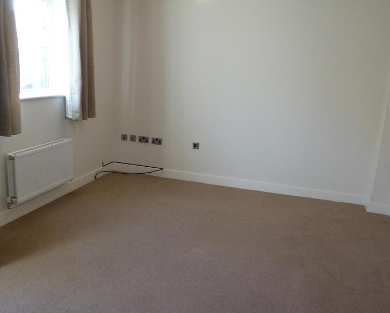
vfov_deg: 44.6
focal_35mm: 33
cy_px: 163
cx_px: 194
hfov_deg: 54.2
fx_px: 381
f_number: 3.3
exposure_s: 1/60
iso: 200
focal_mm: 4.3
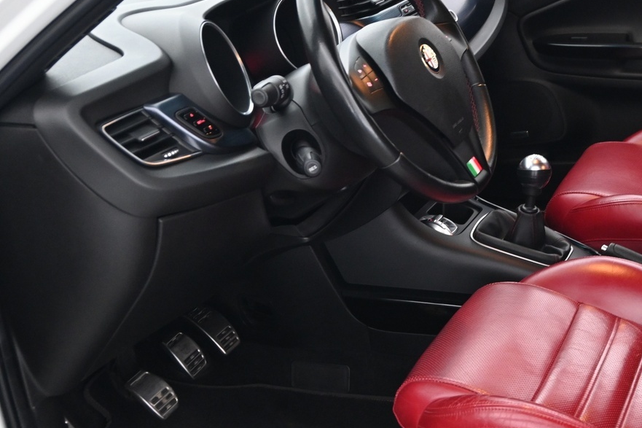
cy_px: 245
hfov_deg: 34.2
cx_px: 427
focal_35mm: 58
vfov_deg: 23.4
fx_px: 1033
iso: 1600
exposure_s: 1/13
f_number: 4
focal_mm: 21
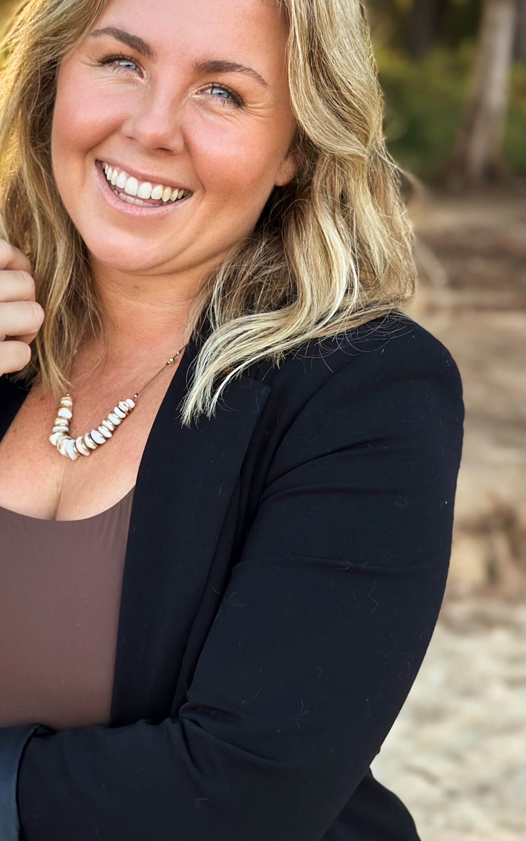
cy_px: 317
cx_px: 93
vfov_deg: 24.0
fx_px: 1972
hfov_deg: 15.1
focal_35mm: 86
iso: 80
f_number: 1.8
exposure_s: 1/430
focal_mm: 6.86
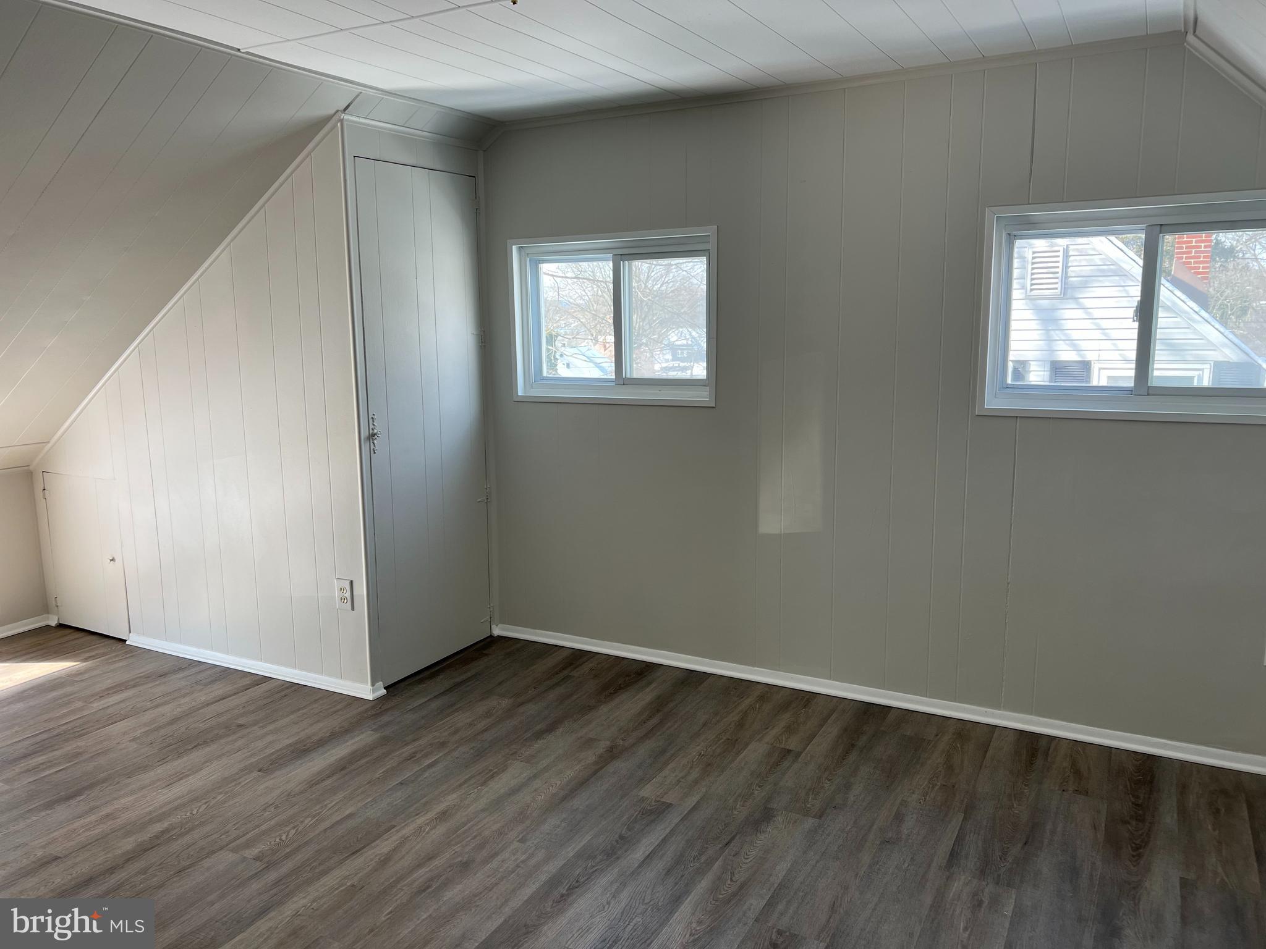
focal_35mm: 26
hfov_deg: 67.3
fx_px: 951
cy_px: 474
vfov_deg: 53.1
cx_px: 633
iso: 40
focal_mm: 5.7
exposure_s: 1/233
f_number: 1.5
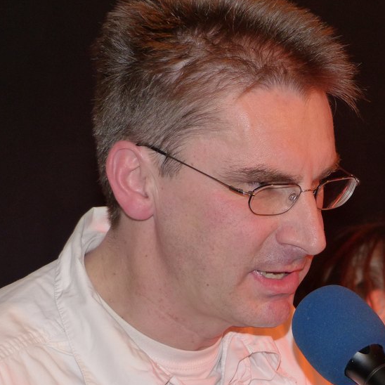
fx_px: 4203
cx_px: 336
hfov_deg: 5.2
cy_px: 179
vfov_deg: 5.2
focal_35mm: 334
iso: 160
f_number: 2.8
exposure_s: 1/60
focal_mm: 37.3
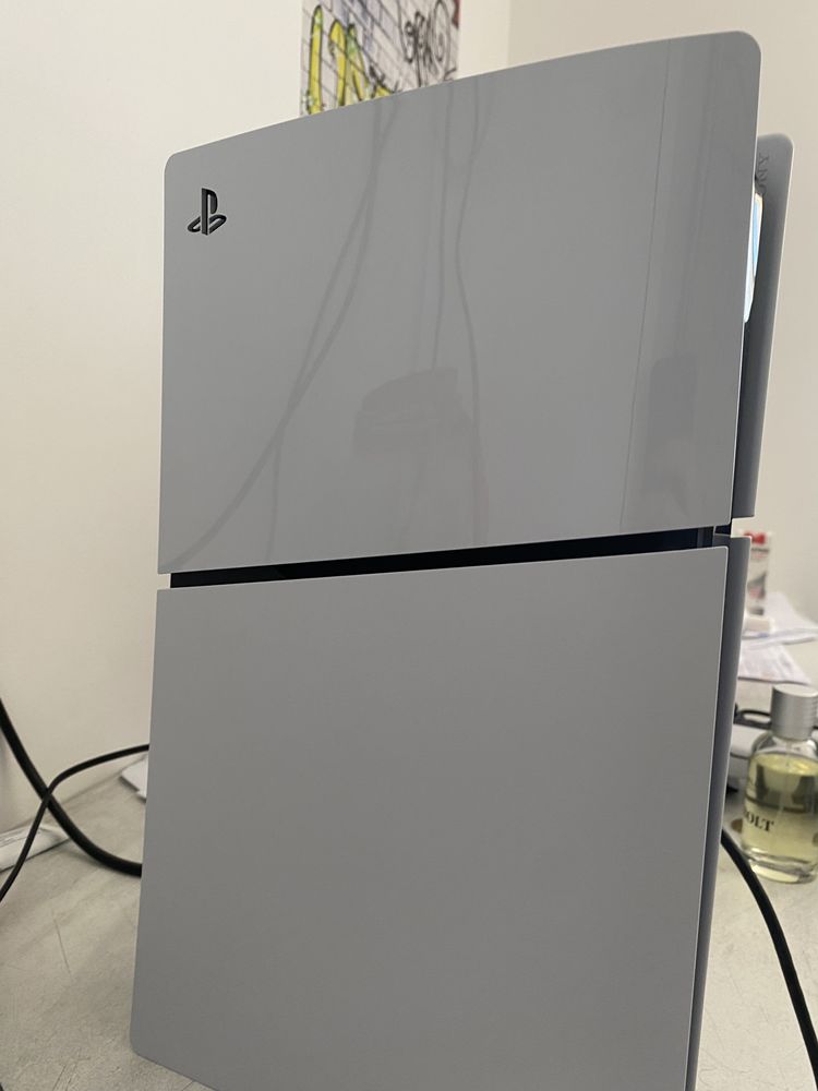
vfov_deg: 67.3
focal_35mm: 26
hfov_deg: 53.1
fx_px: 819
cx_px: 409
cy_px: 546
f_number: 1.8
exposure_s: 1/68
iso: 125
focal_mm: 4.25
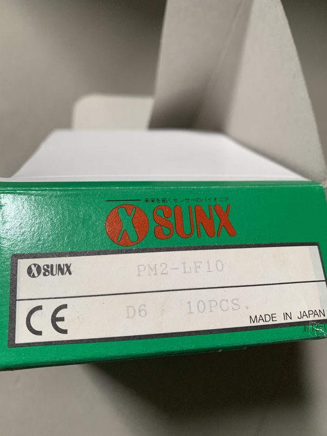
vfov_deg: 67.3
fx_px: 328
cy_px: 218
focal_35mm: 26
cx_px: 164
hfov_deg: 53.1
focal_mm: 4.25
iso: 125
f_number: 1.8
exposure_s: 1/60
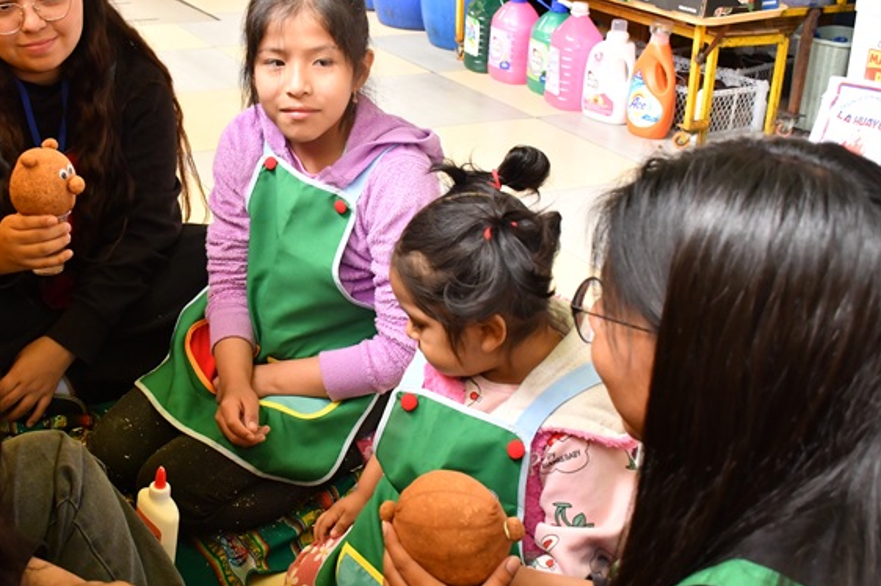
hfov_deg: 41.4
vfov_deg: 28.5
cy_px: 217
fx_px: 1149
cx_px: 298
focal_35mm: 47
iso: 1400
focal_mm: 22
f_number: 5.6
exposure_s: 1/160
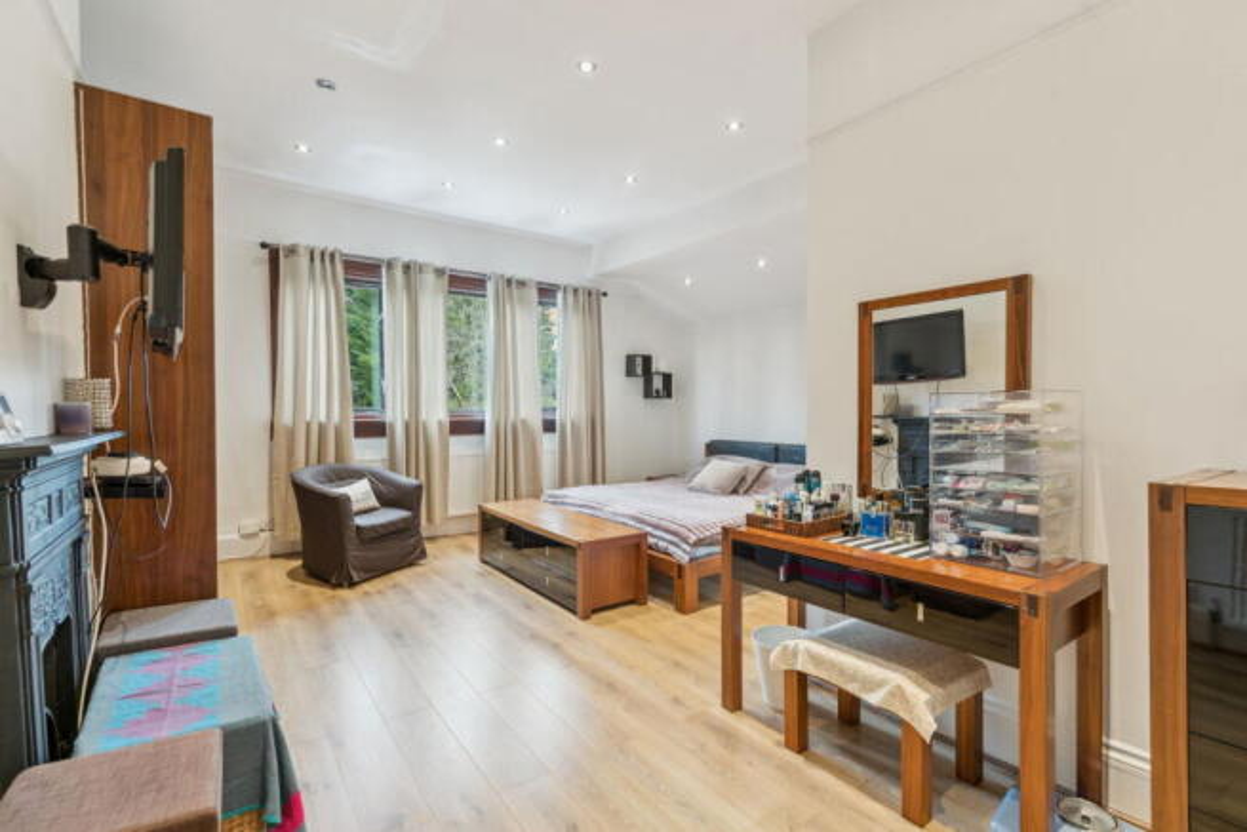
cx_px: 624
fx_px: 554
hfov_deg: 96.7
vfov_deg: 73.8
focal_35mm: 16
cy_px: 416
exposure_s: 1/10
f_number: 7.1
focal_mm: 16
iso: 640
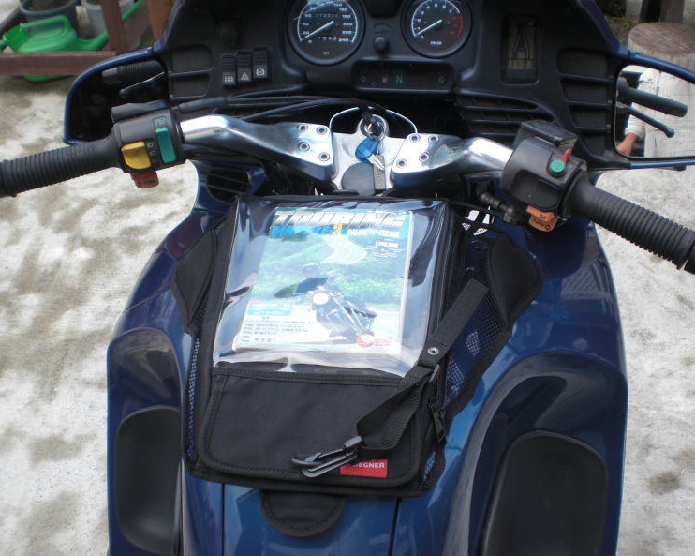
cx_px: 373
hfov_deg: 45.8
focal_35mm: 40
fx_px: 822
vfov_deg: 37.3
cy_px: 280
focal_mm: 6.3
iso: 64
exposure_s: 1/250
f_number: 3.1
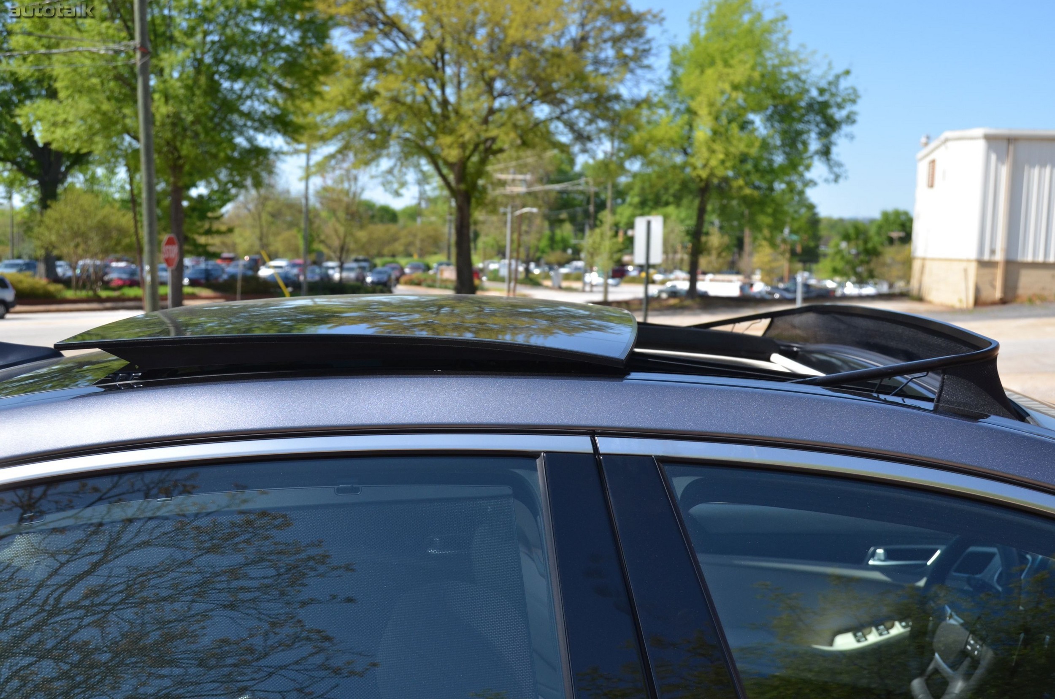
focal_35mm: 39
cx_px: 528
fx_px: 1141
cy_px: 350
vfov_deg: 34.1
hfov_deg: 49.6
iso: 400
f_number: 5
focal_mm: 26
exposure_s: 1/1250
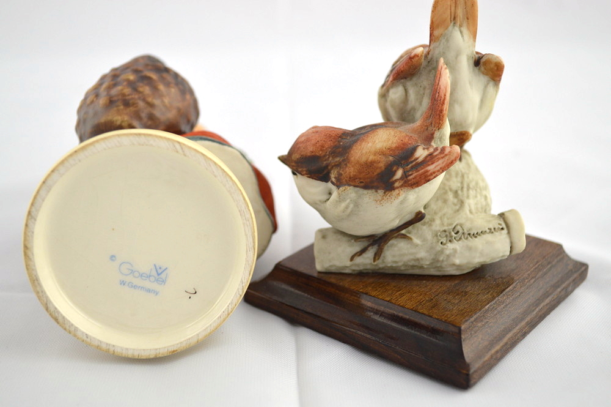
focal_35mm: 52
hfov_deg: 37.9
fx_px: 890
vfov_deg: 25.7
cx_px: 306
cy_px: 204
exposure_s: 1/60
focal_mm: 35
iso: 400
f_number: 5.6
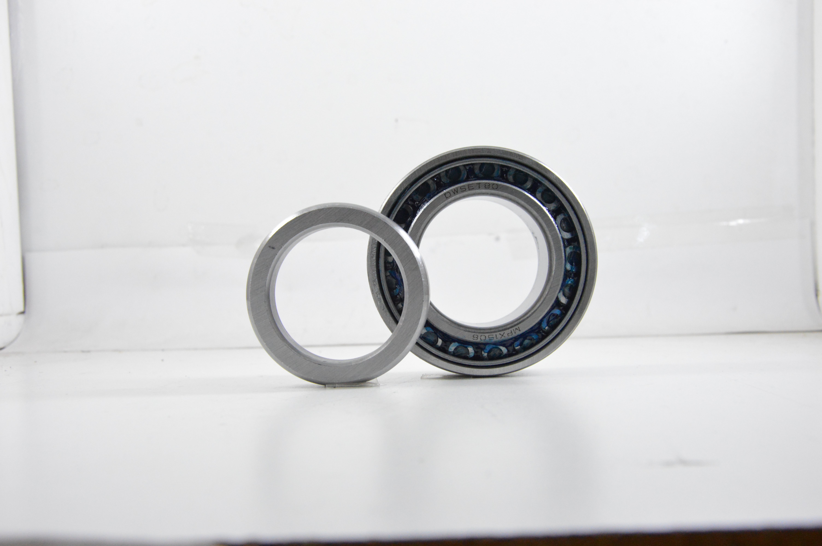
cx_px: 411
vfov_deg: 28.0
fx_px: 1095
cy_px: 273
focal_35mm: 48
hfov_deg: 41.1
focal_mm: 32
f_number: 8
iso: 3200
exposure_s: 1/100
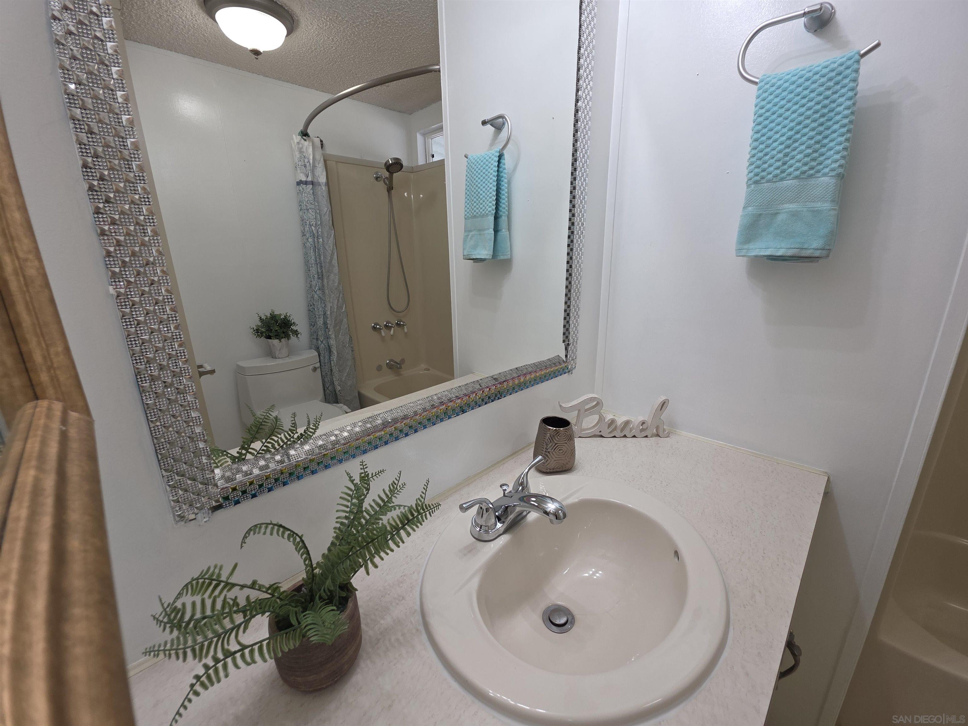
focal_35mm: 13
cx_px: 484
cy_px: 363
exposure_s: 1/120
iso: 64
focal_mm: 2.2
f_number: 1.9
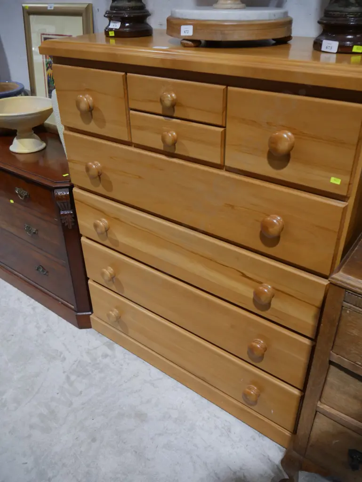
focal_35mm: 28
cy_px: 241
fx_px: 390
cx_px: 181
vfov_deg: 63.4
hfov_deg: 49.8
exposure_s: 1/60
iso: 320
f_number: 3.5
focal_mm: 14
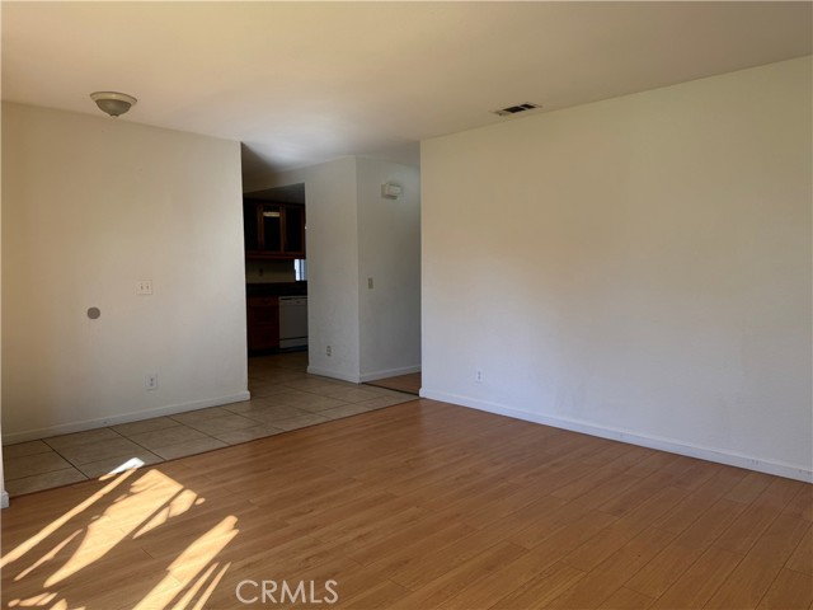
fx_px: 564
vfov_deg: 56.8
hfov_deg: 71.6
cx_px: 406
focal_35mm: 24
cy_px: 305
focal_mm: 6.76
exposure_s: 1/284
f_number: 1.78
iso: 100
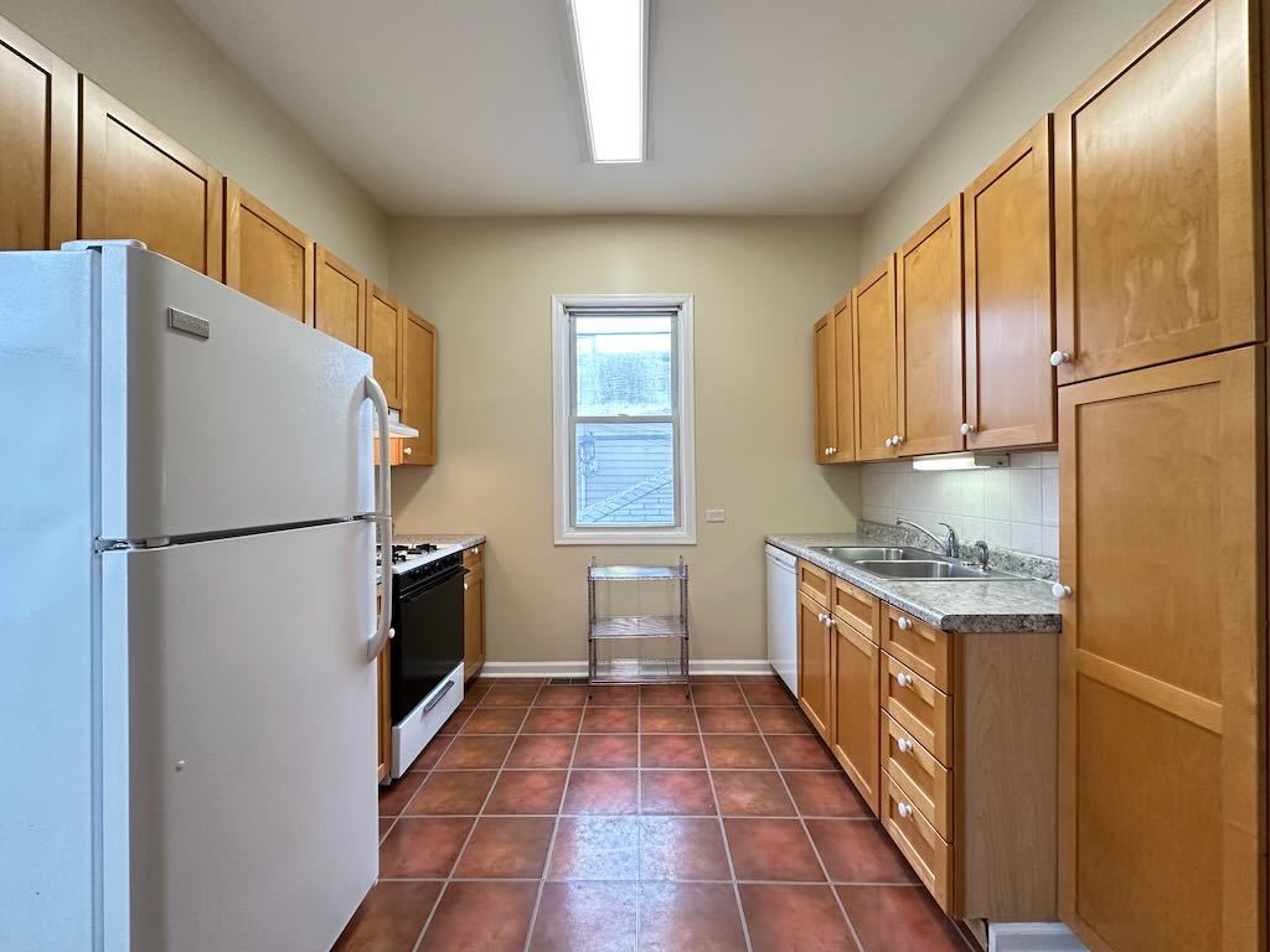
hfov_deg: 102.1
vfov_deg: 85.7
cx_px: 635
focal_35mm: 14
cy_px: 476
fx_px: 514
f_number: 2.2
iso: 320
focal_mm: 2.22
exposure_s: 1/120
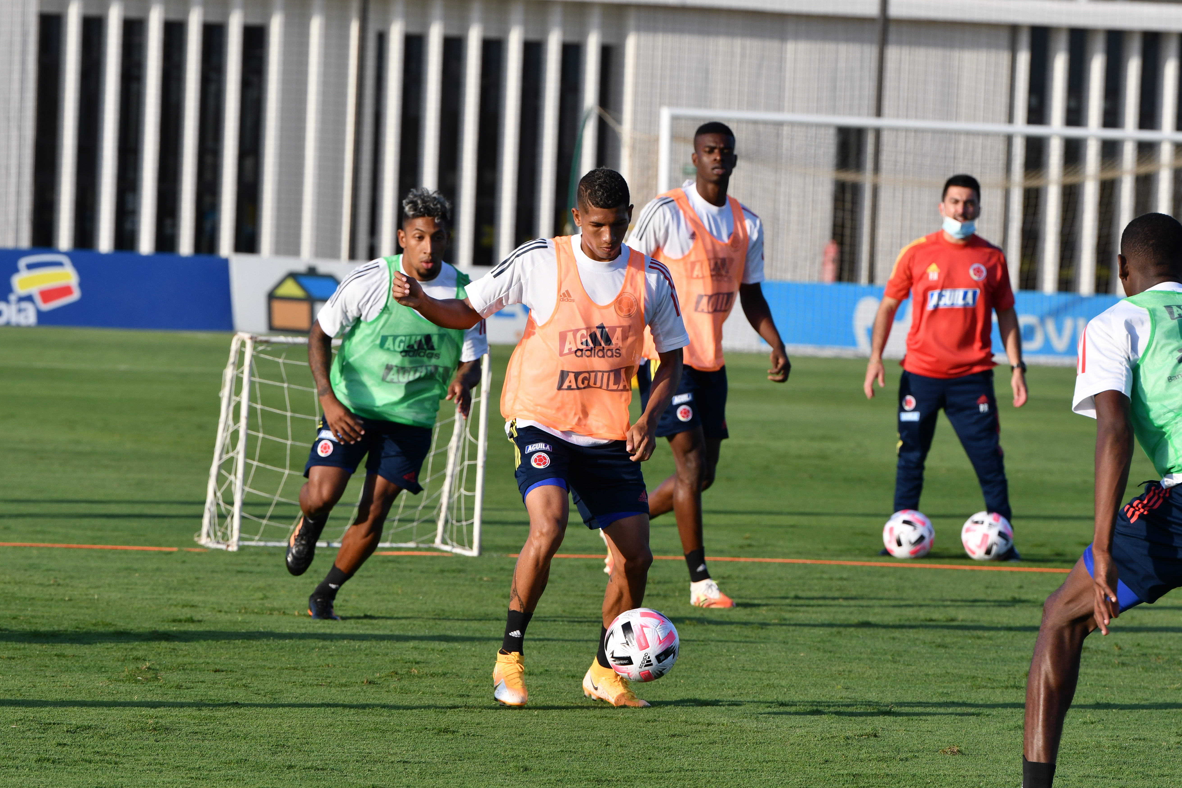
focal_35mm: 270
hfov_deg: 7.6
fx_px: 8864
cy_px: 381
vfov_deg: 5.1
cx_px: 587
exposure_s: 1/1600
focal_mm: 170
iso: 400
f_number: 5.6
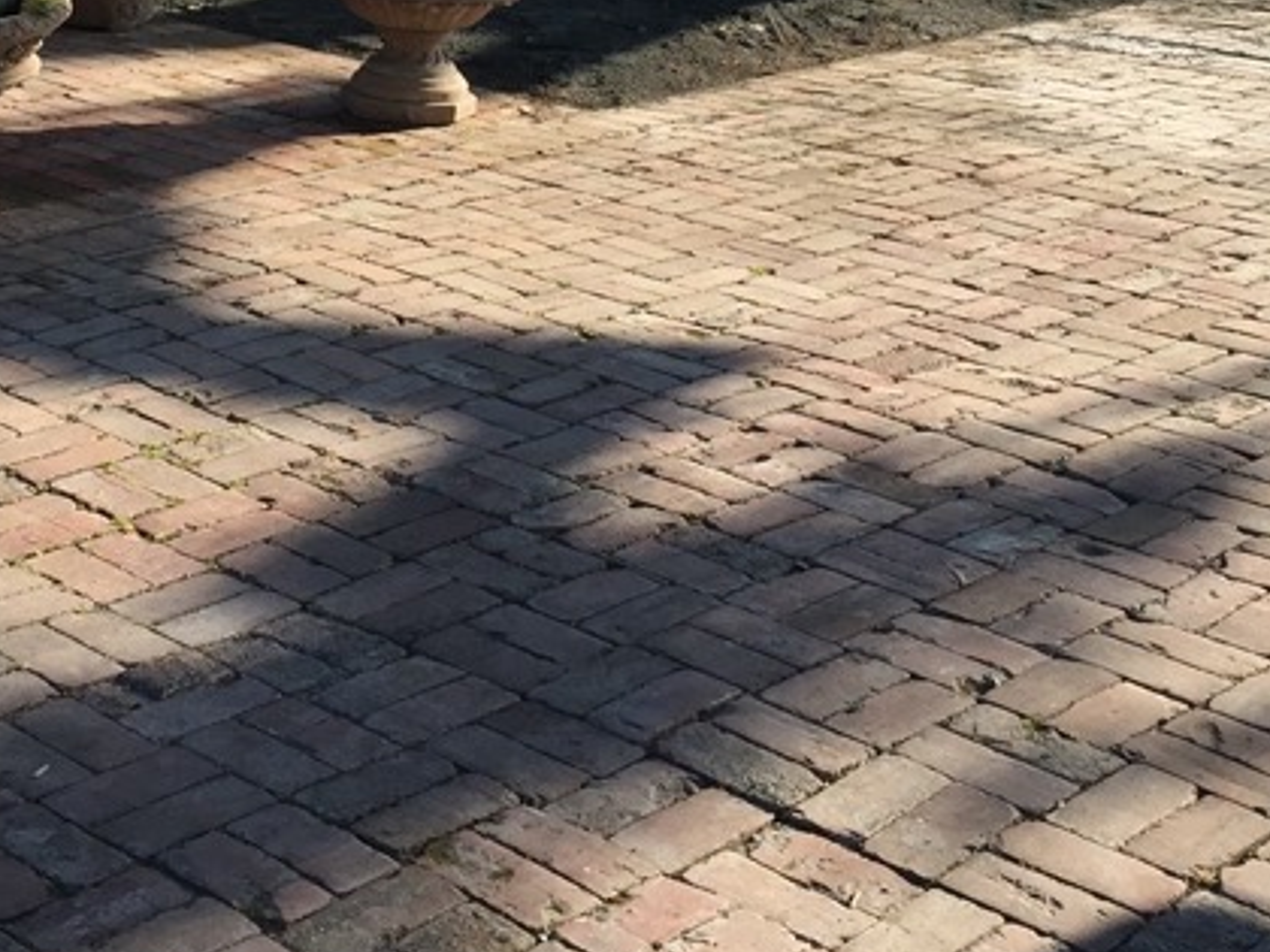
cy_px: -51
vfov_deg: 20.5
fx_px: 2531
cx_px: 390
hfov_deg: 27.9
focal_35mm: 69
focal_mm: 4.15
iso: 32
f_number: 2.2
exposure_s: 1/719
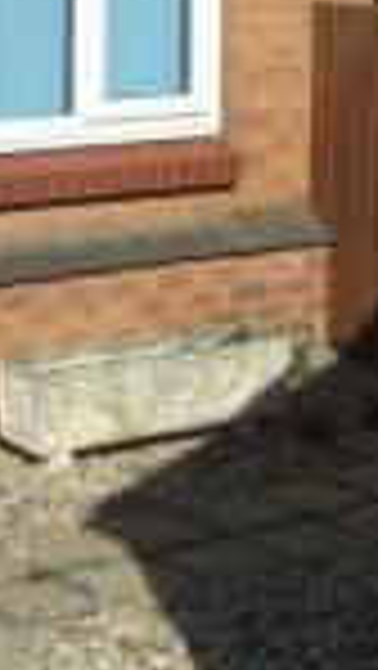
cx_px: -4
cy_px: -241
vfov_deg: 17.7
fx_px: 1992
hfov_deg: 10.7
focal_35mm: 112
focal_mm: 5.8
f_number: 4.3
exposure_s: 1/800
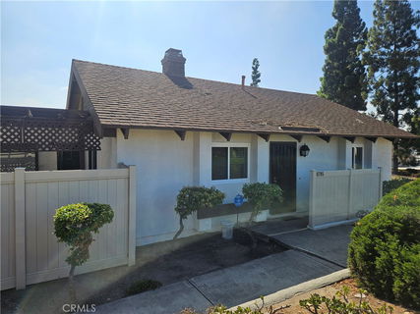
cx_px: 210
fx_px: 279
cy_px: 157
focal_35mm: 23
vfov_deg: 58.9
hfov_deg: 73.9
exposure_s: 1/1894
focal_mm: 5.4
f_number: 1.8
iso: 25
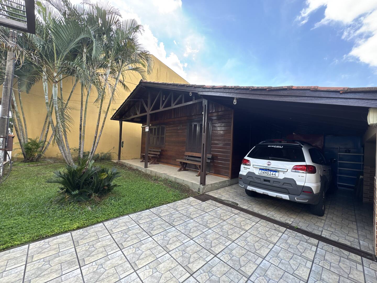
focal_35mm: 14
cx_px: 188
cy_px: 142
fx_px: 152
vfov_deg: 85.7
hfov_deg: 102.1
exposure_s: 1/99
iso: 40
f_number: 2.2
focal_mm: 2.22
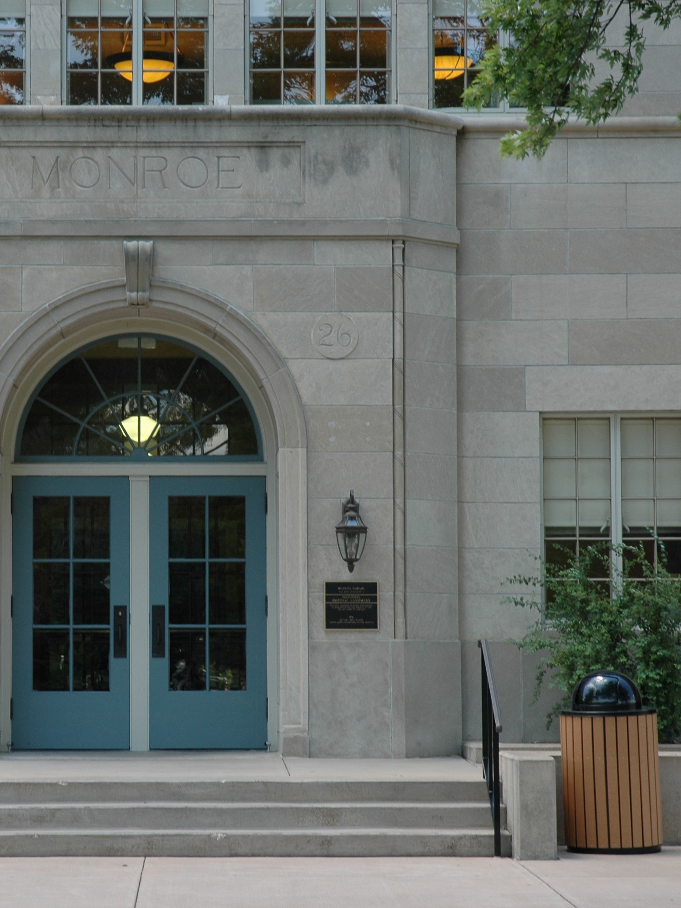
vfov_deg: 16.5
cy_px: 455
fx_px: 3141
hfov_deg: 12.3
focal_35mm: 120
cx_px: 177
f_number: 5.6
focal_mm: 55
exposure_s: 1/125
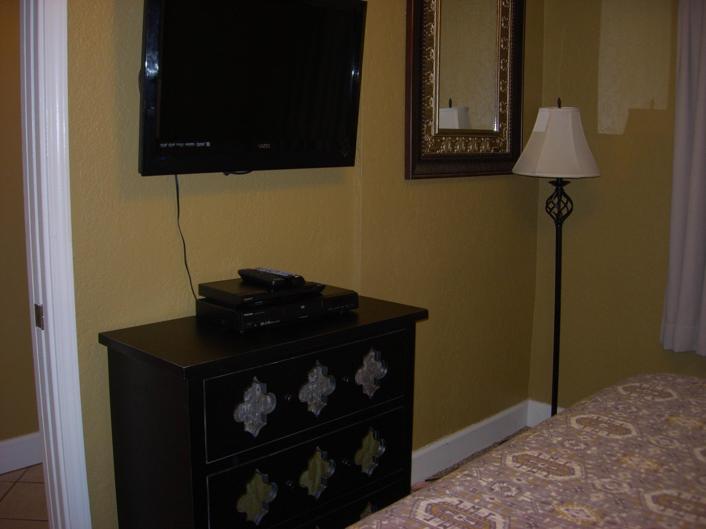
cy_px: 264
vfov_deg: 37.7
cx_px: 353
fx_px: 775
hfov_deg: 49.0
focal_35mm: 38
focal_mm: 7.8
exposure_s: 1/64
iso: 79
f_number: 2.8
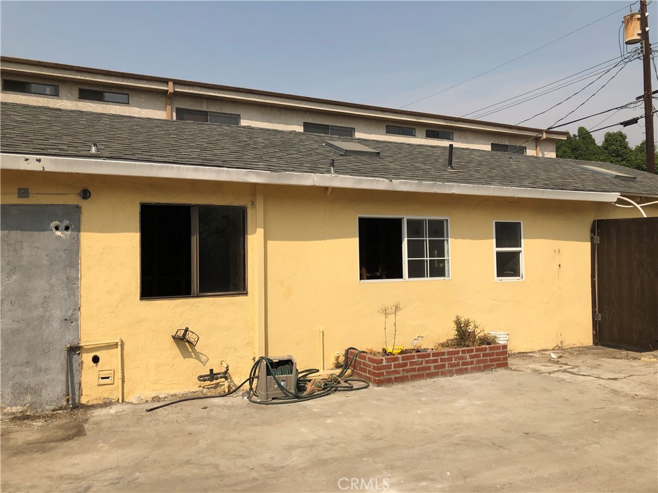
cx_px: 329
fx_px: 532
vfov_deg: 49.7
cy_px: 246
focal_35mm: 28
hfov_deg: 63.4
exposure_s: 1/3205
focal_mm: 3.99
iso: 25
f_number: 1.8
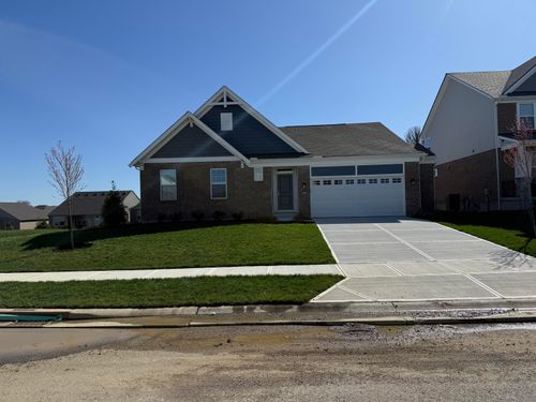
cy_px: 201
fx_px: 372
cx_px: 268
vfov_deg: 56.8
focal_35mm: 24
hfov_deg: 71.6
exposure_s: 1/8130
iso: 80
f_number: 1.78
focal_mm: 6.76
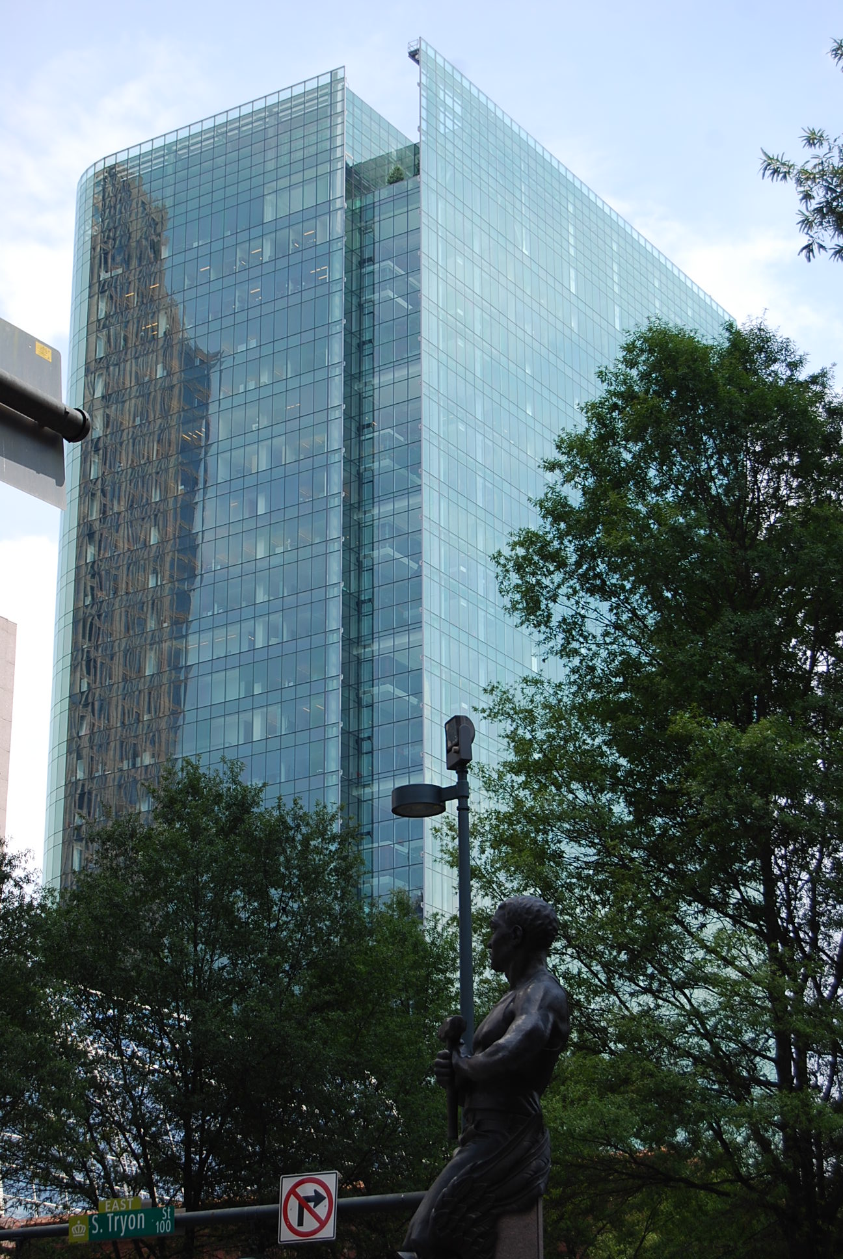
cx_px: 422
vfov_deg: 28.0
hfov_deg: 19.0
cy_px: 630
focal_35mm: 72
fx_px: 2522
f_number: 6.3
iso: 100
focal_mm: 48
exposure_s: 1/160
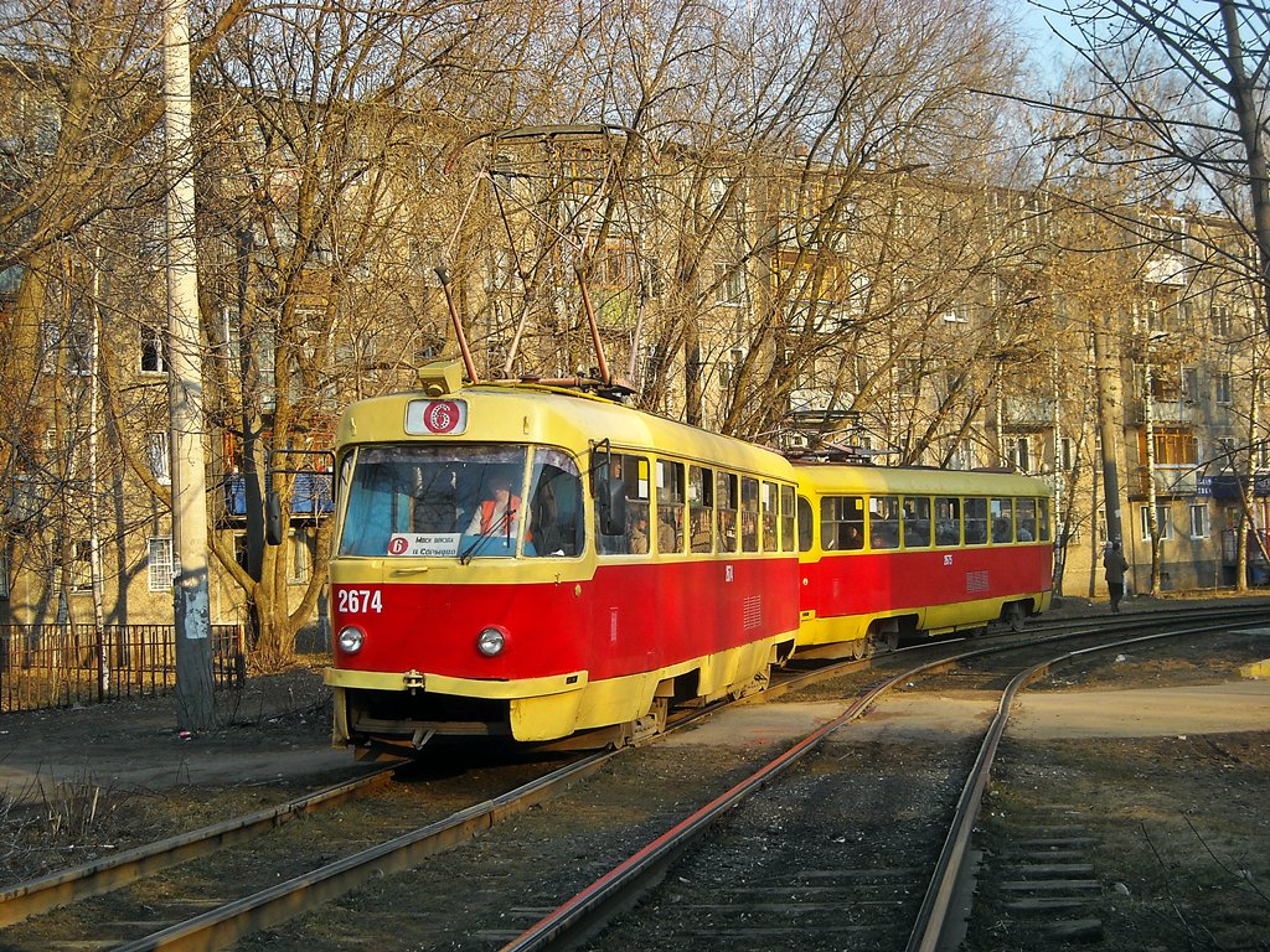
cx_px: 635
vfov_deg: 24.0
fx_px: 2238
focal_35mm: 61
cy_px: 476
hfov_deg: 31.7
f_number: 3.5
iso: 64
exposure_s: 1/228
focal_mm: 9.87
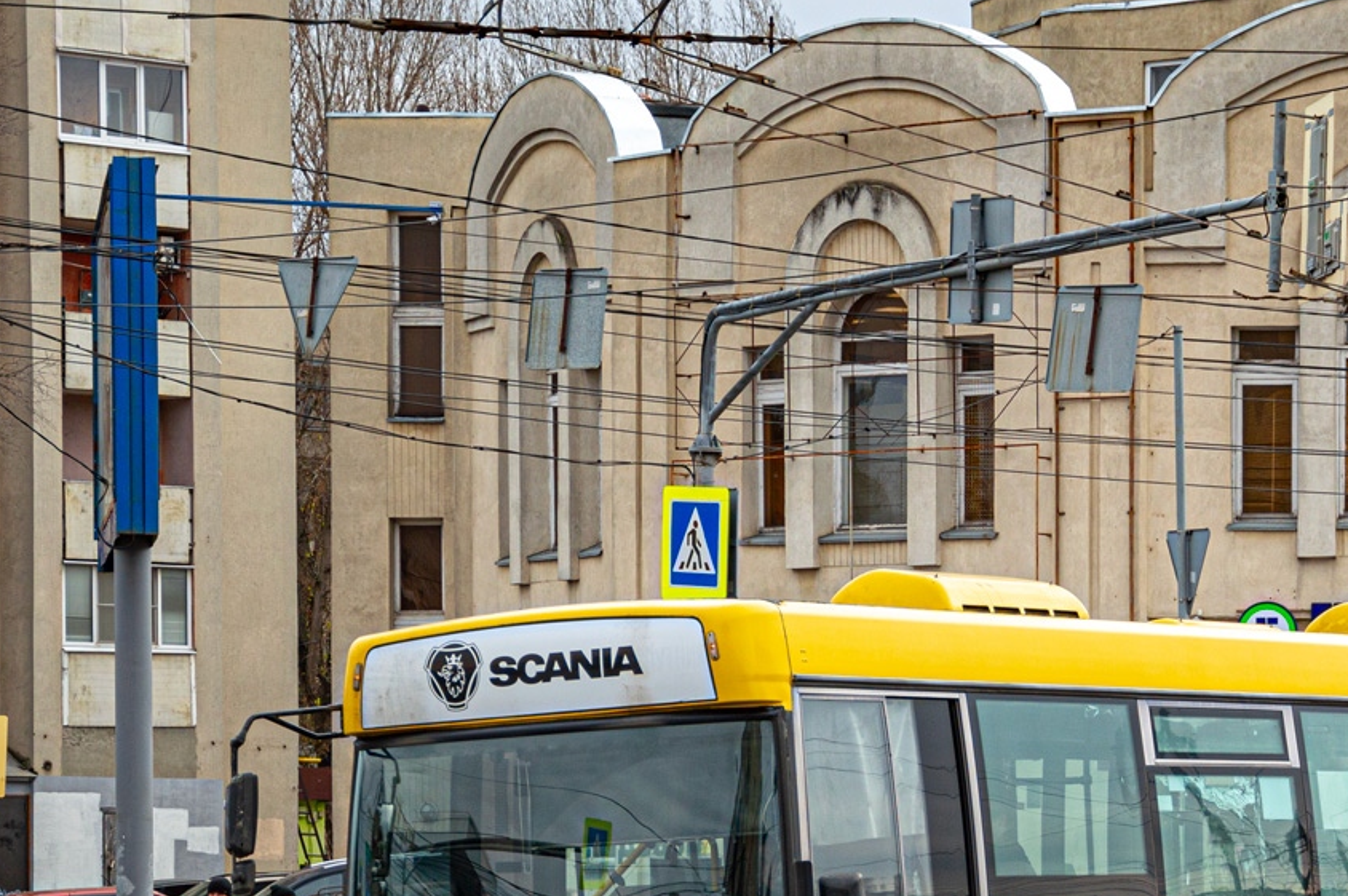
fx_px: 4190
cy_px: 691
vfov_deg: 12.2
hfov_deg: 18.1
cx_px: 1088
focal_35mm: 112
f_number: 5.6
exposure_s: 1/400
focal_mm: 42
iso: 100
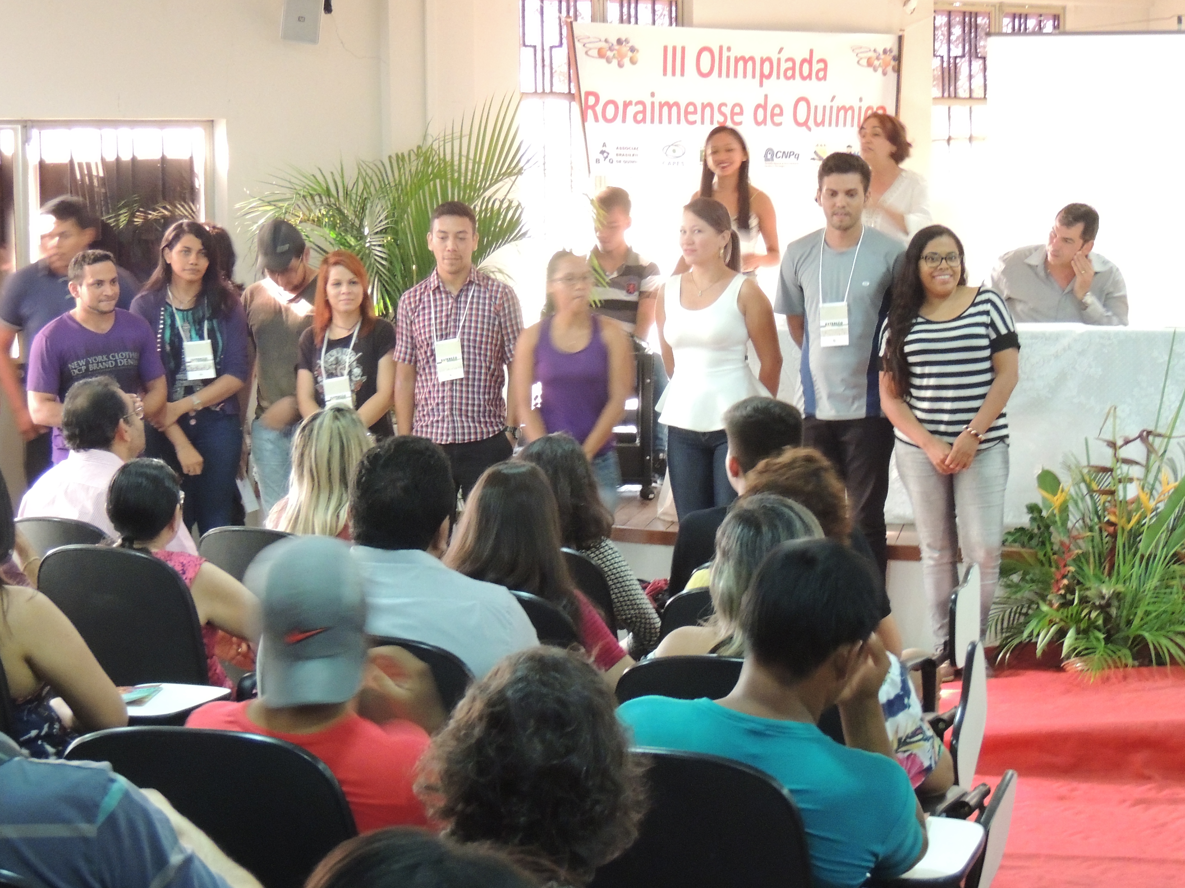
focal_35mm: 87
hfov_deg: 22.5
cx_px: 598
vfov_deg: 17.0
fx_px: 2978
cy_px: 521
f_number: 3.9
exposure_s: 1/6
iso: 800
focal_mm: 12.4
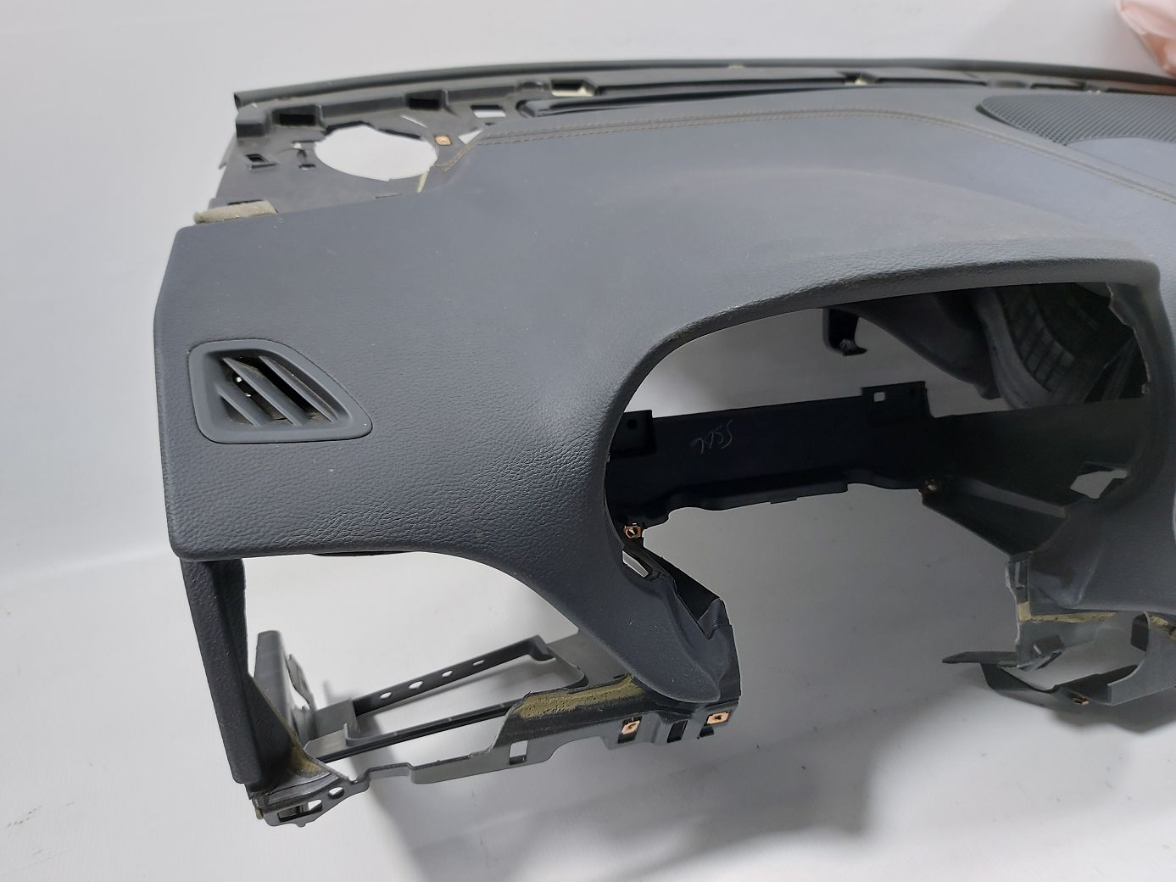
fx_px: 815
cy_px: 441
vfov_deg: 56.8
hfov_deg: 71.6
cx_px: 588
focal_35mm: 24
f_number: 1.8
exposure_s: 1/50
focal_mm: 5.23
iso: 100
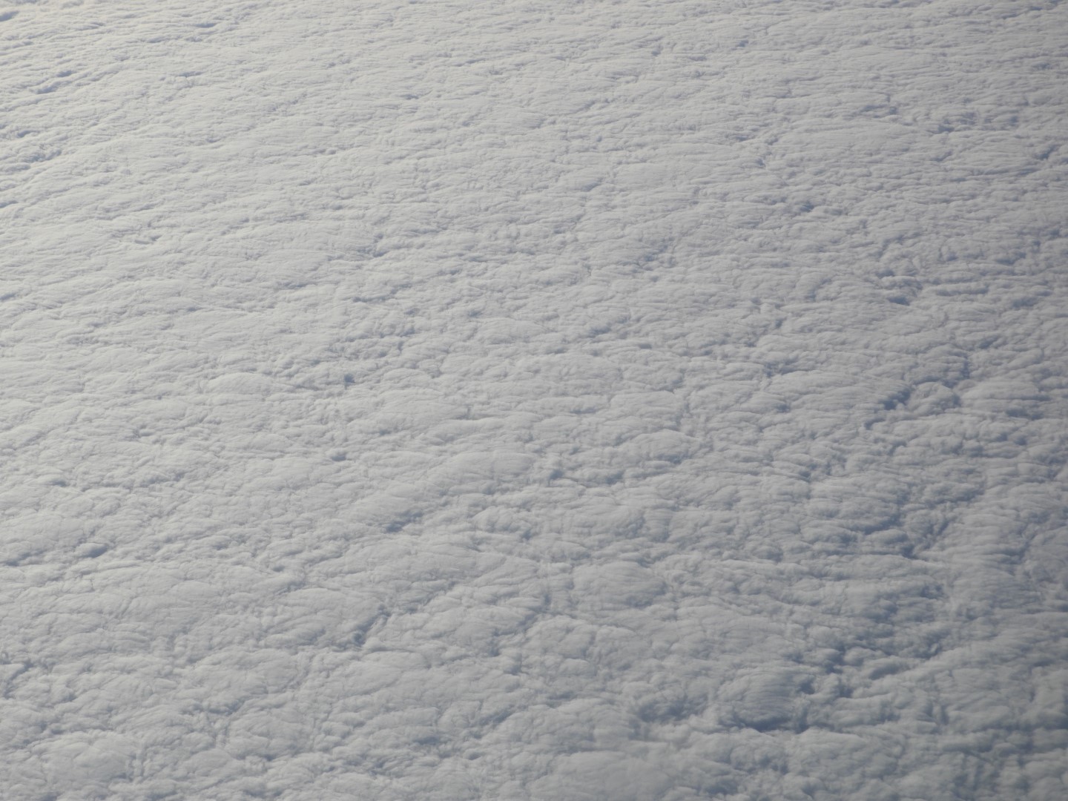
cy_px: 400
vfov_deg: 14.1
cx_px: 534
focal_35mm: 105
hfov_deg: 18.7
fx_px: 3240
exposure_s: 1/1600
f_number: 4.8
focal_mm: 18.8
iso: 100
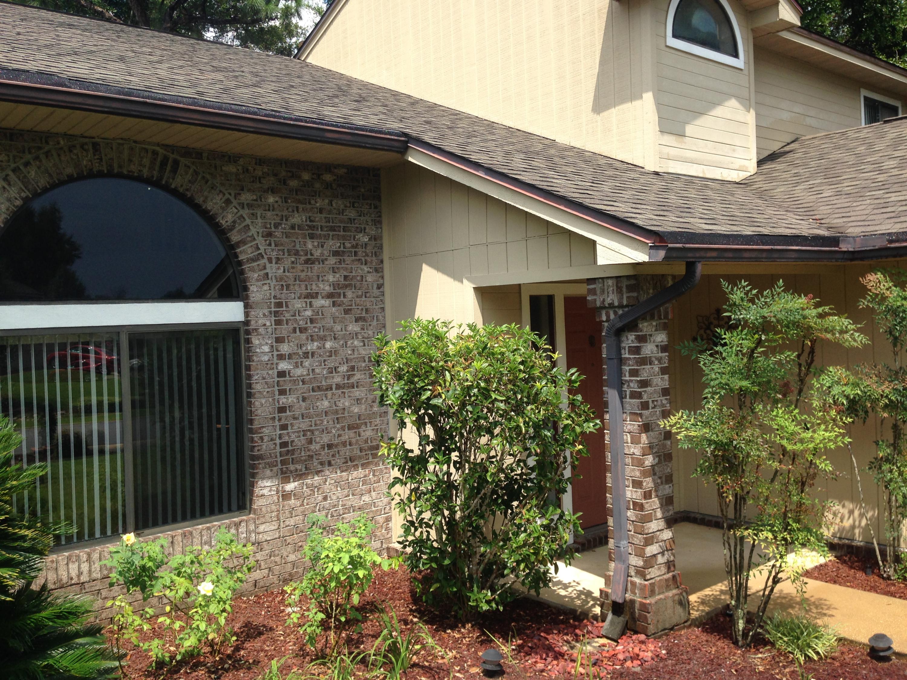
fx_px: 865
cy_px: 340
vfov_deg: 42.9
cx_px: 454
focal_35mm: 33
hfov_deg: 55.4
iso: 50
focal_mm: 4.12
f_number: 2.4
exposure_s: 1/951
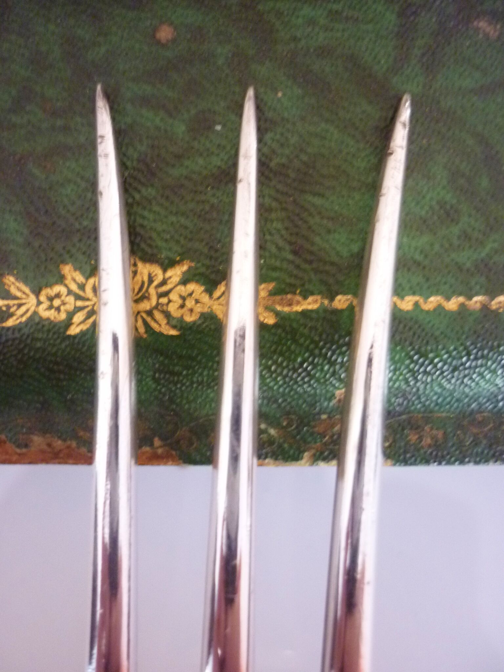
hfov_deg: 42.9
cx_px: 252
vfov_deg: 55.4
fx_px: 641
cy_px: 336
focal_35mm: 33
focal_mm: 5.5
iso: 400
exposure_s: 1/15
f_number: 2.8
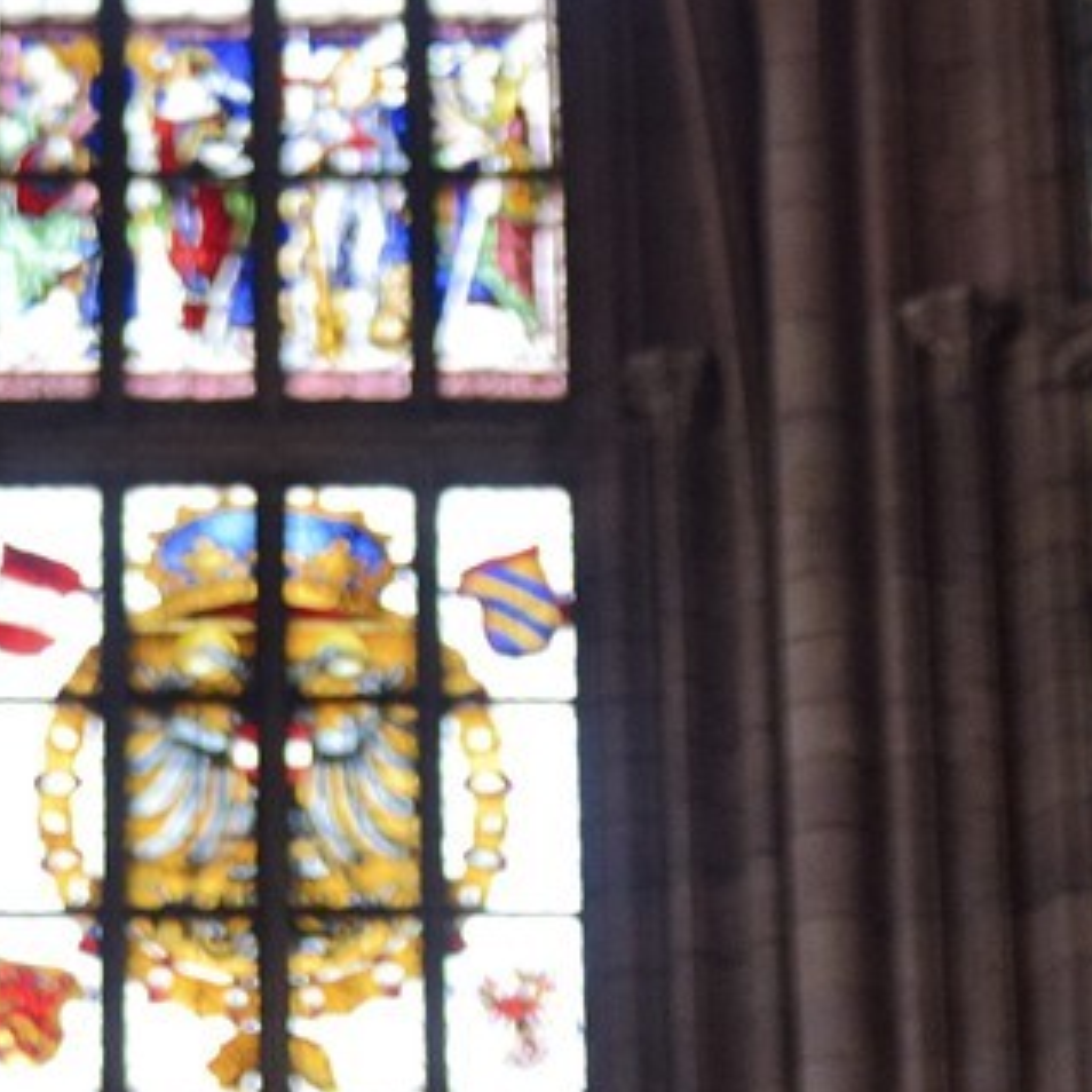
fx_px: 10671
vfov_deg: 5.7
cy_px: -1394
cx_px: 158
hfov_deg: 5.9
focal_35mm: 299
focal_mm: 70
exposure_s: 1/50
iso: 1600
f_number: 3.2
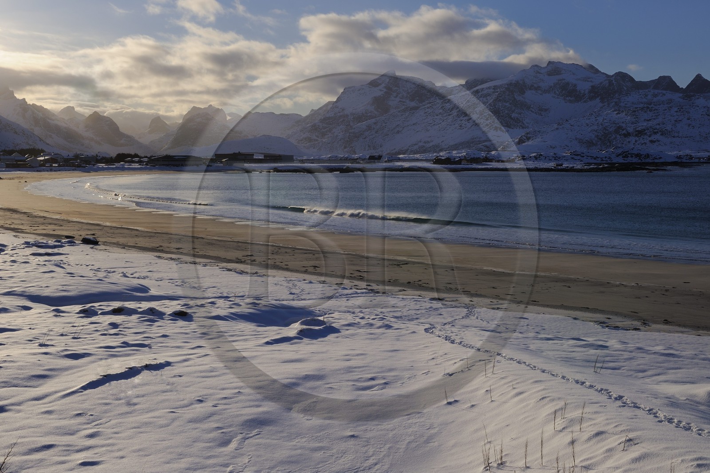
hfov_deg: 41.1
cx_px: 355
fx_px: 946
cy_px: 236
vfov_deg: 28.1
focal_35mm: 48
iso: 200
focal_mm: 48
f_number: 22
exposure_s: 1/160
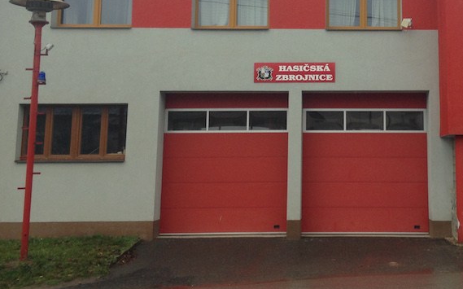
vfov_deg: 20.3
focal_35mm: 63
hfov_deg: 31.9
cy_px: 50
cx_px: 345
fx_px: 795
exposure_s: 1/204
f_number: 2.4
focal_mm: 4.12
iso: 50
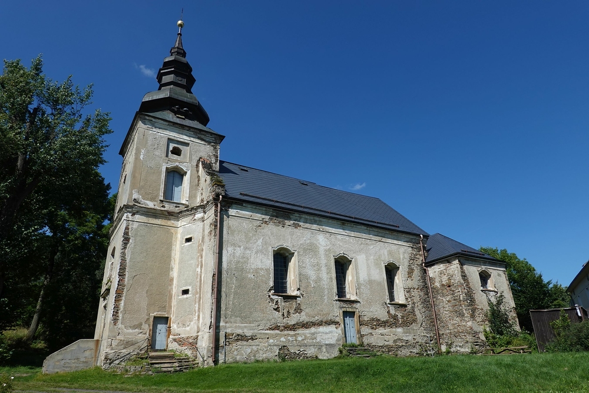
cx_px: 294
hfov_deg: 73.7
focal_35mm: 24
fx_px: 393
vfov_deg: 53.1
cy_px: 196
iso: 125
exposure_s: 1/500
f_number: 7.1
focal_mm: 9
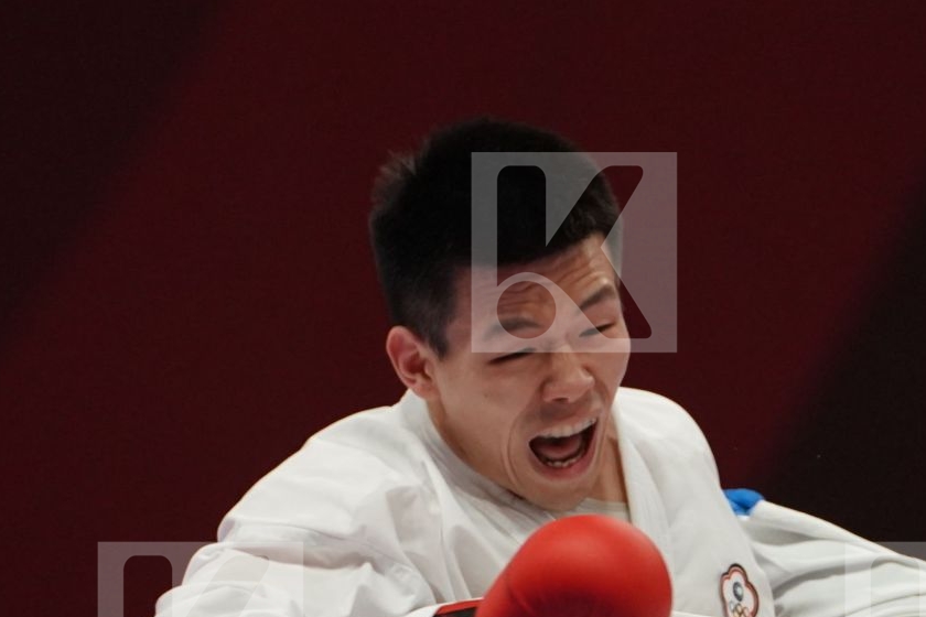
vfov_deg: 1.8
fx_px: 20165
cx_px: 574
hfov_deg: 2.6
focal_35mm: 784
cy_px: 642
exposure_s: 1/1000
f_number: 4
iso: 2500
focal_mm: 244
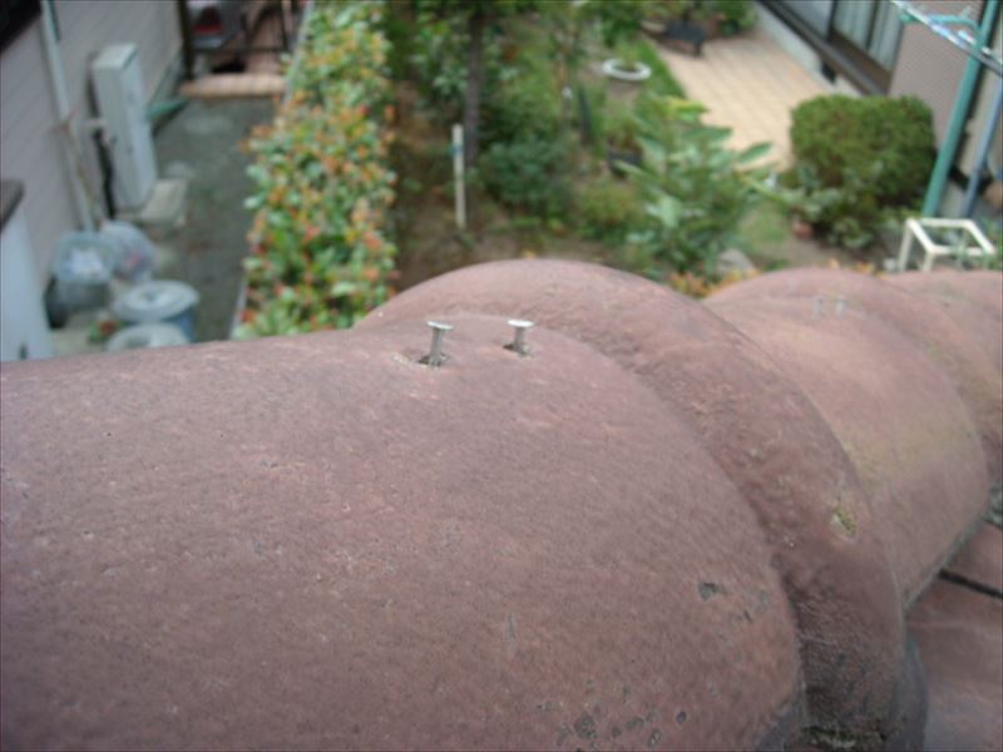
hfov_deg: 52.6
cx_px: 502
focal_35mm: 35
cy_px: 376
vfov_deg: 40.7
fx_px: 1014
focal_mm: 5.7
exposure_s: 1/125
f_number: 2.8
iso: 64
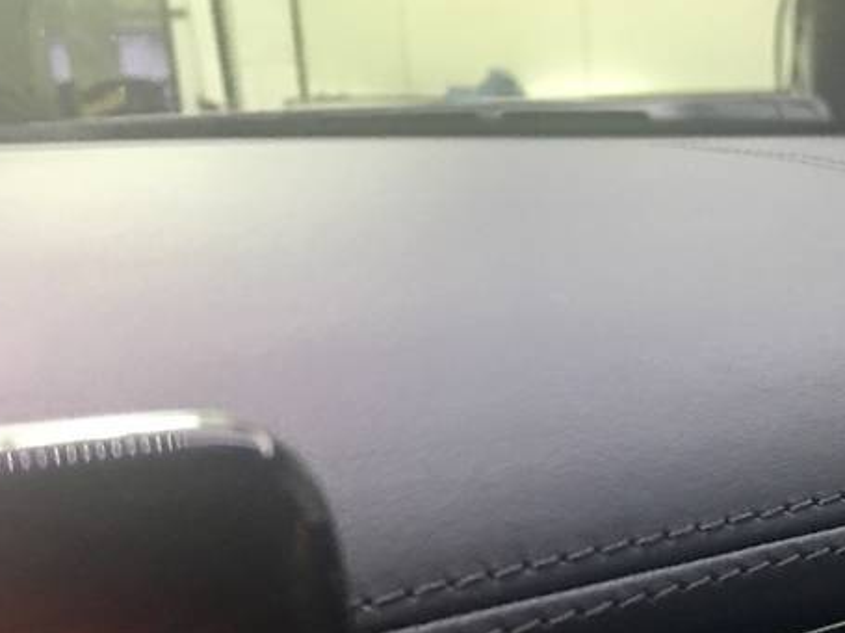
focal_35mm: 51
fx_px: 1245
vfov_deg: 28.1
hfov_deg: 35.9
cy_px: 483
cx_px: 713
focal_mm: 4.2
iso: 80
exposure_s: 1/10
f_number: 2.2
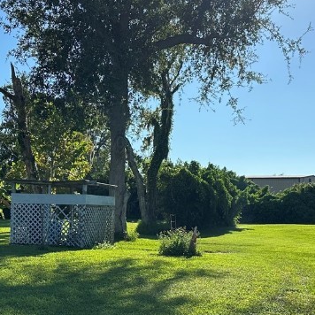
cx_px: 142
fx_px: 628
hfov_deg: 28.1
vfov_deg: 28.0
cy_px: 212
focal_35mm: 61
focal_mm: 6.86
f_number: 1.78
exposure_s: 1/4545
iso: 80
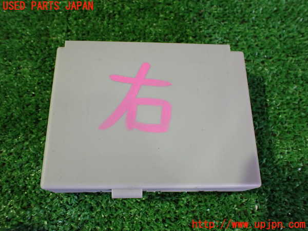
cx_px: 154
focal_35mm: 30
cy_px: 116
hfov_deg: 60.0
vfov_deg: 46.8
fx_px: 267
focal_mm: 5.4
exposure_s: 1/40
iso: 800
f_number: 2.3
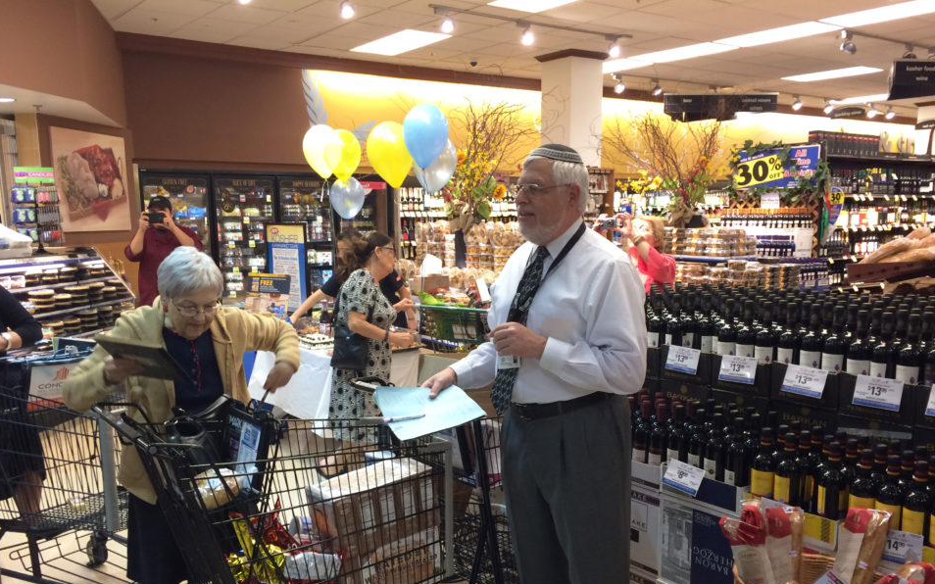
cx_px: 465
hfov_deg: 58.1
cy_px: 368
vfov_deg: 38.1
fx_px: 841
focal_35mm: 33
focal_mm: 4.15
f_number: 2.2
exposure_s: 1/30
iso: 100
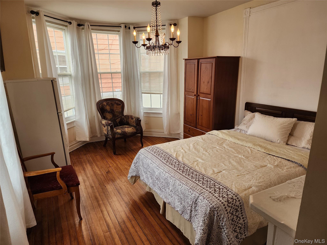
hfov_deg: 73.9
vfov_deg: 58.9
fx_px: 217
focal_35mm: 23
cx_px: 164
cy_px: 122
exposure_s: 1/120
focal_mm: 6.4
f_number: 1.8
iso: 100
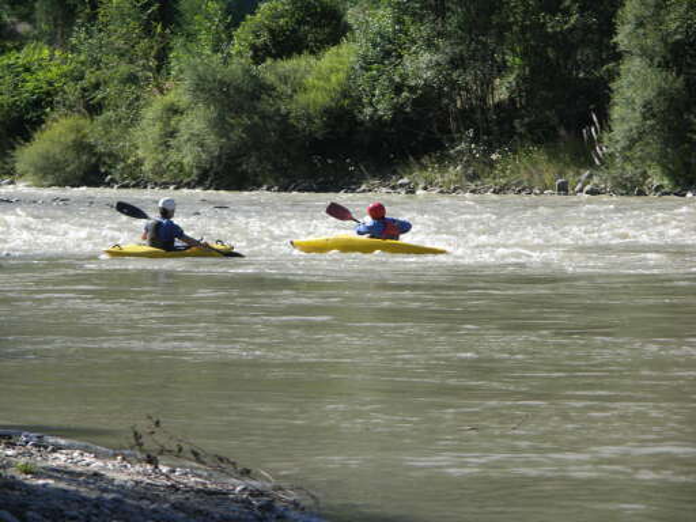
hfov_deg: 9.9
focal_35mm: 200
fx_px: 4021
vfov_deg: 7.4
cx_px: 348
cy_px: 261
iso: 50
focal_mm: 50.8
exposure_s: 1/400
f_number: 3.5
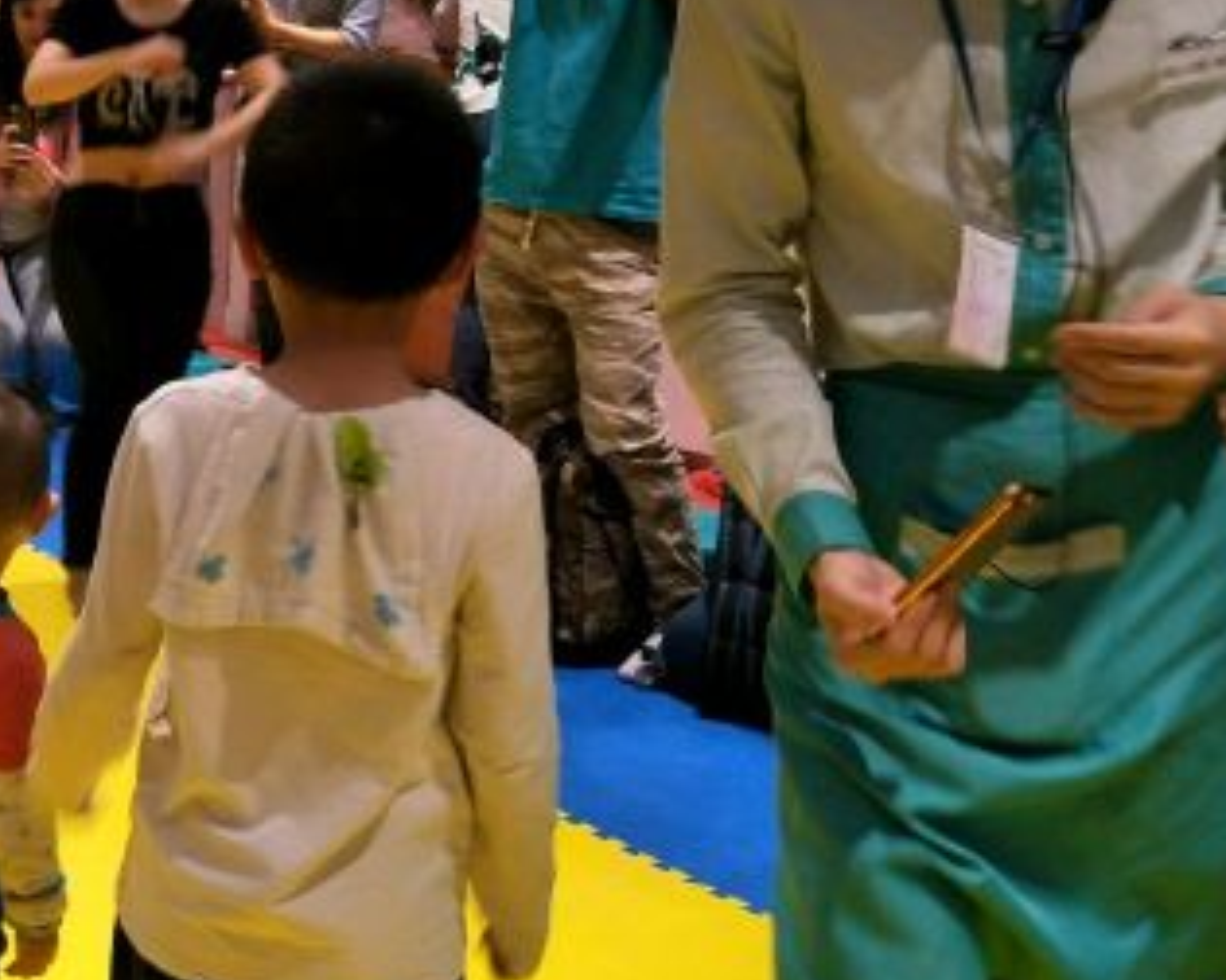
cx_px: 132
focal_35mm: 52
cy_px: 430
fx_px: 1887
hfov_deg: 34.1
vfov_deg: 29.1
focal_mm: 4.1
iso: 125
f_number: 1.7
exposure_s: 1/33
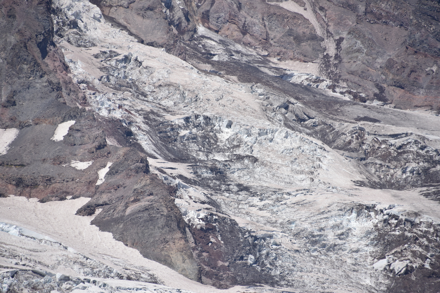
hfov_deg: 6.9
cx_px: 220
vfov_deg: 4.6
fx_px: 3667
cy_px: 146
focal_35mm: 300
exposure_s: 1/640
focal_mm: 300
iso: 100
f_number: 8
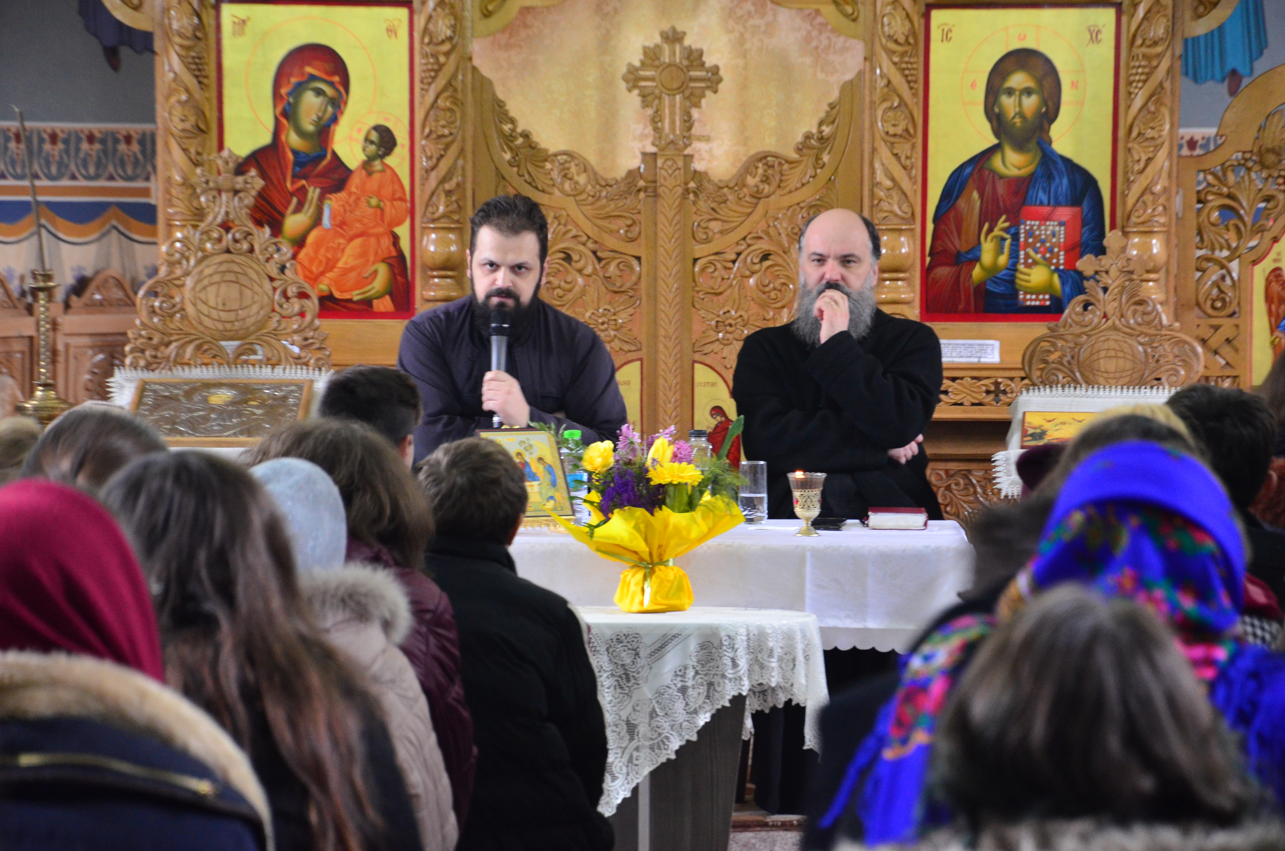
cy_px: 426
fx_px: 5610
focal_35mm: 158
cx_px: 642
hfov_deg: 13.1
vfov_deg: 8.7
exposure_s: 1/6
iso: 1600
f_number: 5.6
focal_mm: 105
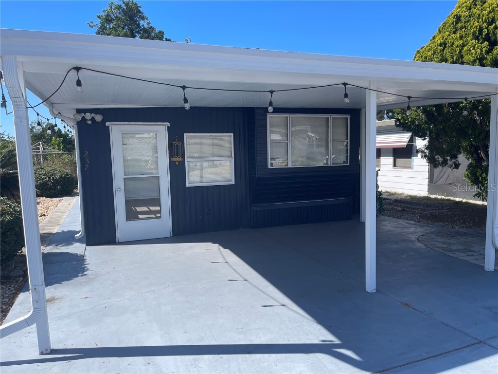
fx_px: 360
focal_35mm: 25
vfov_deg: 54.9
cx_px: 249
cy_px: 187
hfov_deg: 69.4
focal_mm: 5.1
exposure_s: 1/2083
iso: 32
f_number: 1.6
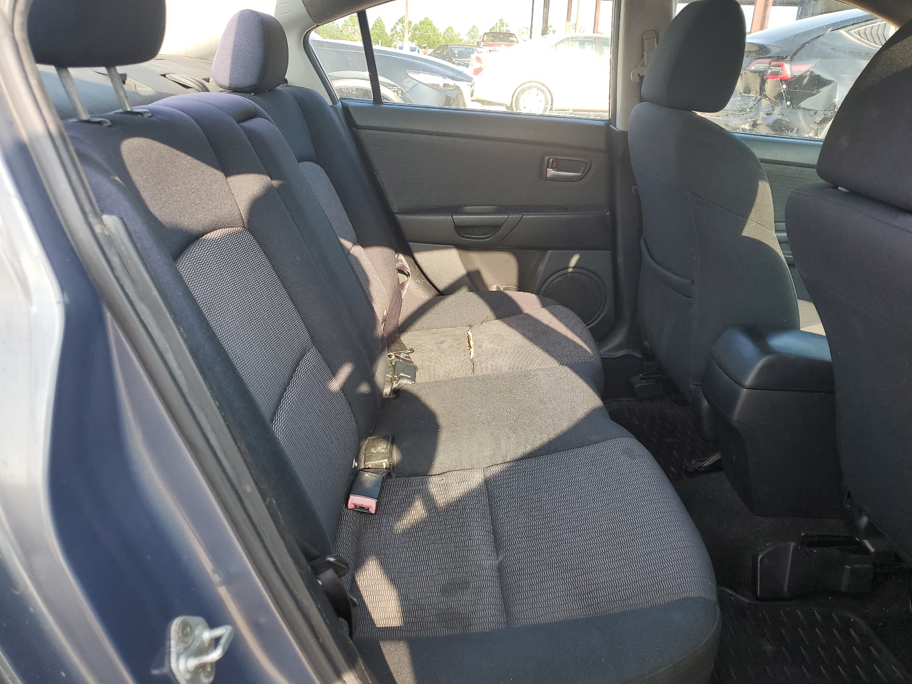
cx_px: 456
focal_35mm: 26
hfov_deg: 67.3
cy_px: 342
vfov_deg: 53.1
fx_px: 685
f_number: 1.5
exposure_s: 1/357
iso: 50
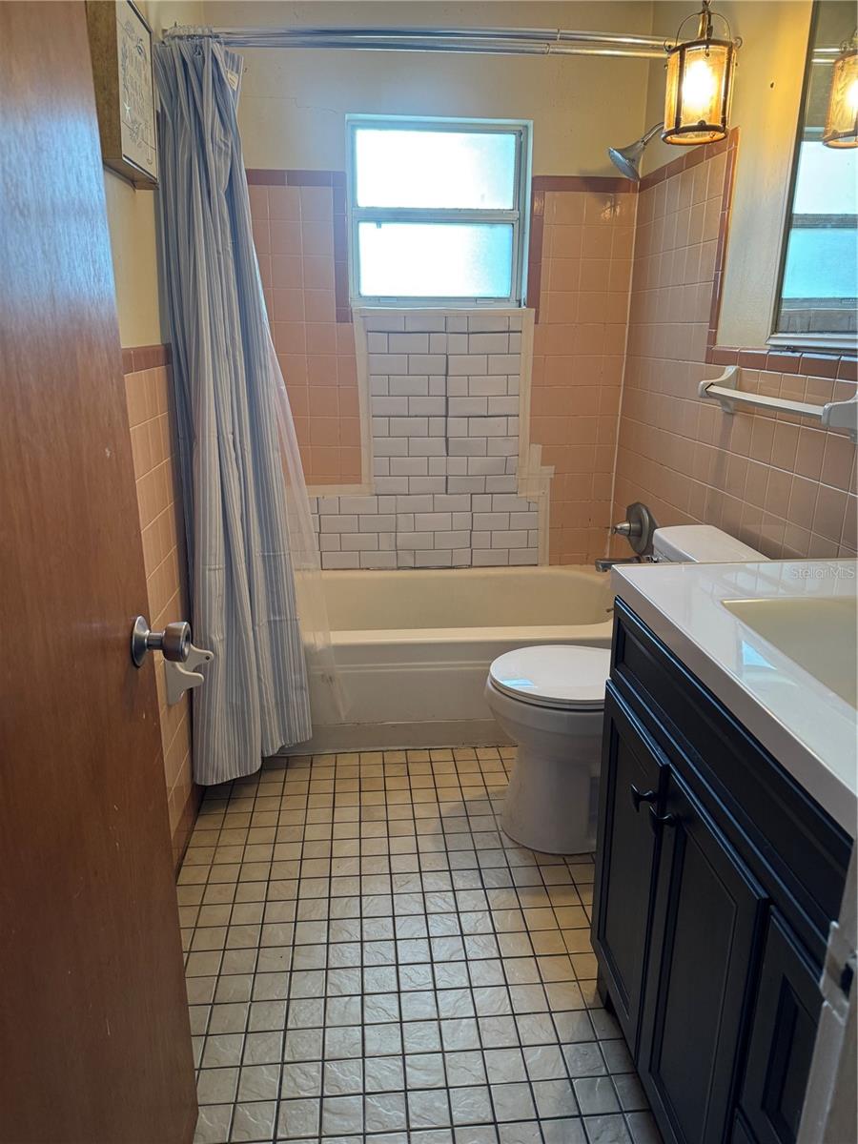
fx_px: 793
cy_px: 572
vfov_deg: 71.6
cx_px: 429
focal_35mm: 24
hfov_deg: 56.8
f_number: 1.78
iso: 320
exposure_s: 1/60
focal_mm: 6.76
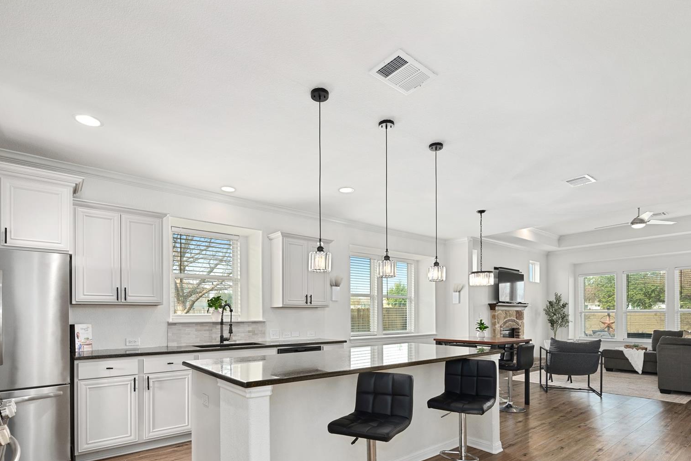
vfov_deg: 62.8
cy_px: 310
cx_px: 351
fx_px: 365
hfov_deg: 86.9
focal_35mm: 19
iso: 800
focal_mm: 14
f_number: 8
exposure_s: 1/5
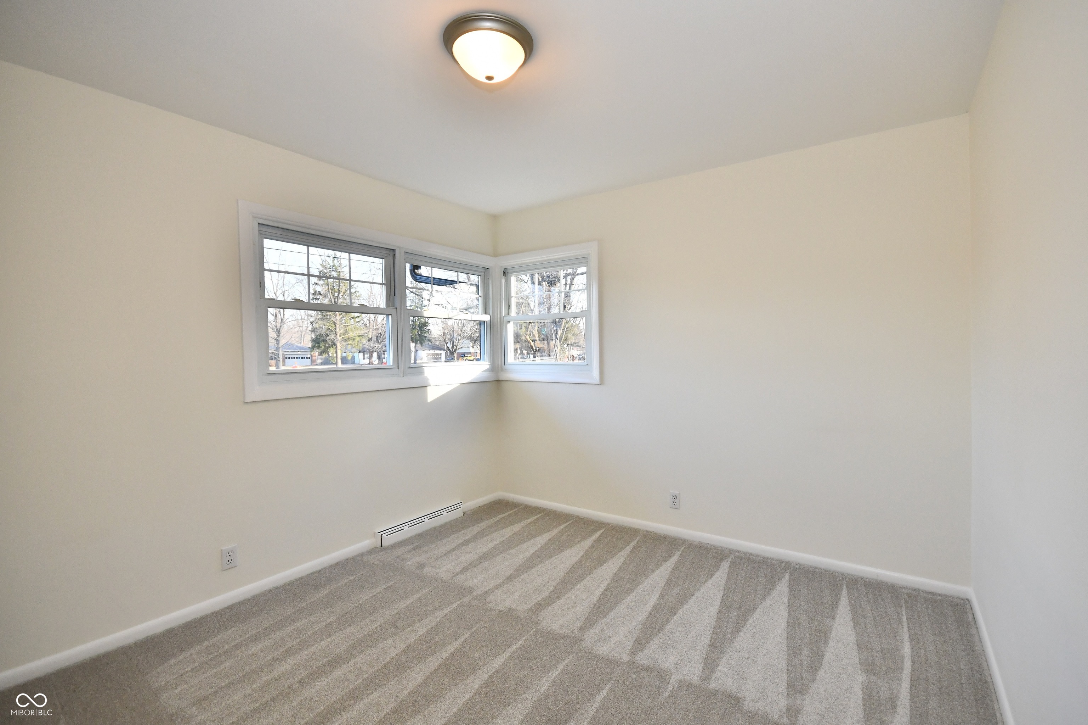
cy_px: 362
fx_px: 453
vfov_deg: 77.3
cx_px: 544
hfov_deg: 100.4
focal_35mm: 15
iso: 640
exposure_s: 1/125
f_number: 6.3
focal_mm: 10
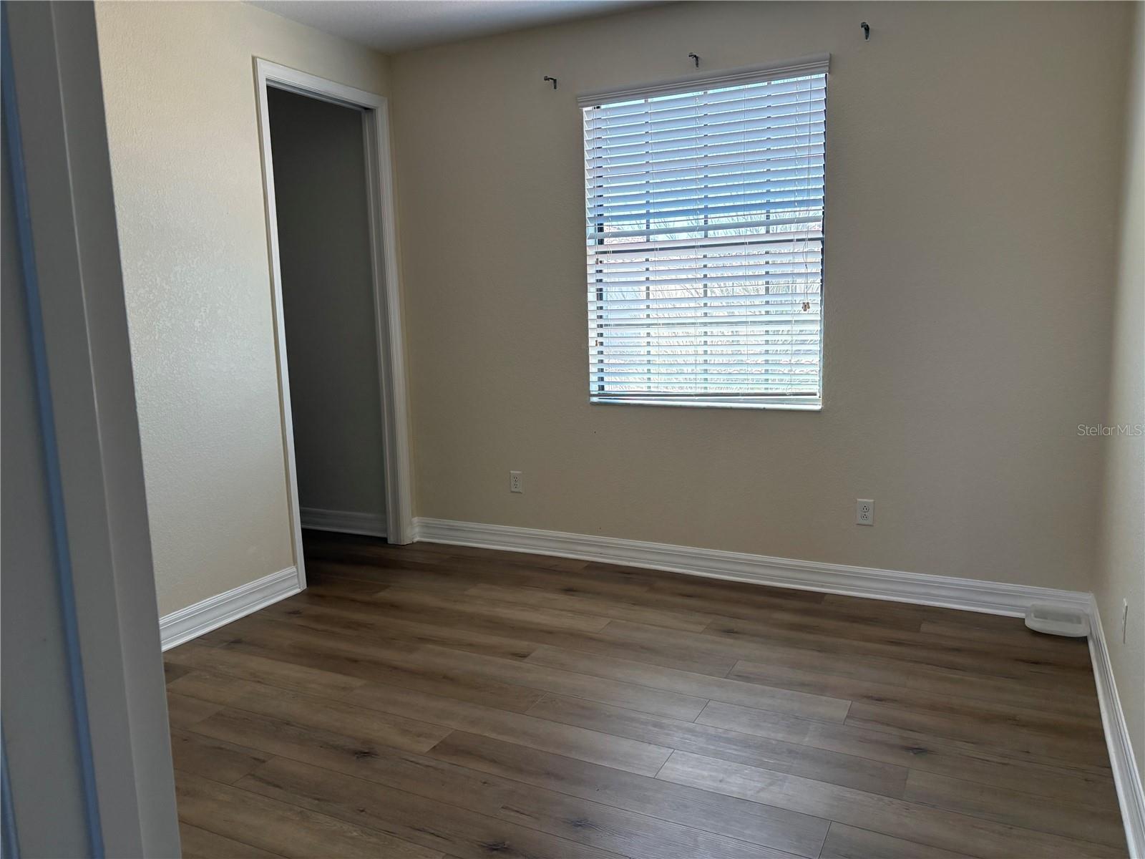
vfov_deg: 53.1
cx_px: 572
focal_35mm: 26
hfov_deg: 67.3
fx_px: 860
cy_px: 430
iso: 125
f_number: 1.6
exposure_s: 1/164
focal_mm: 5.96
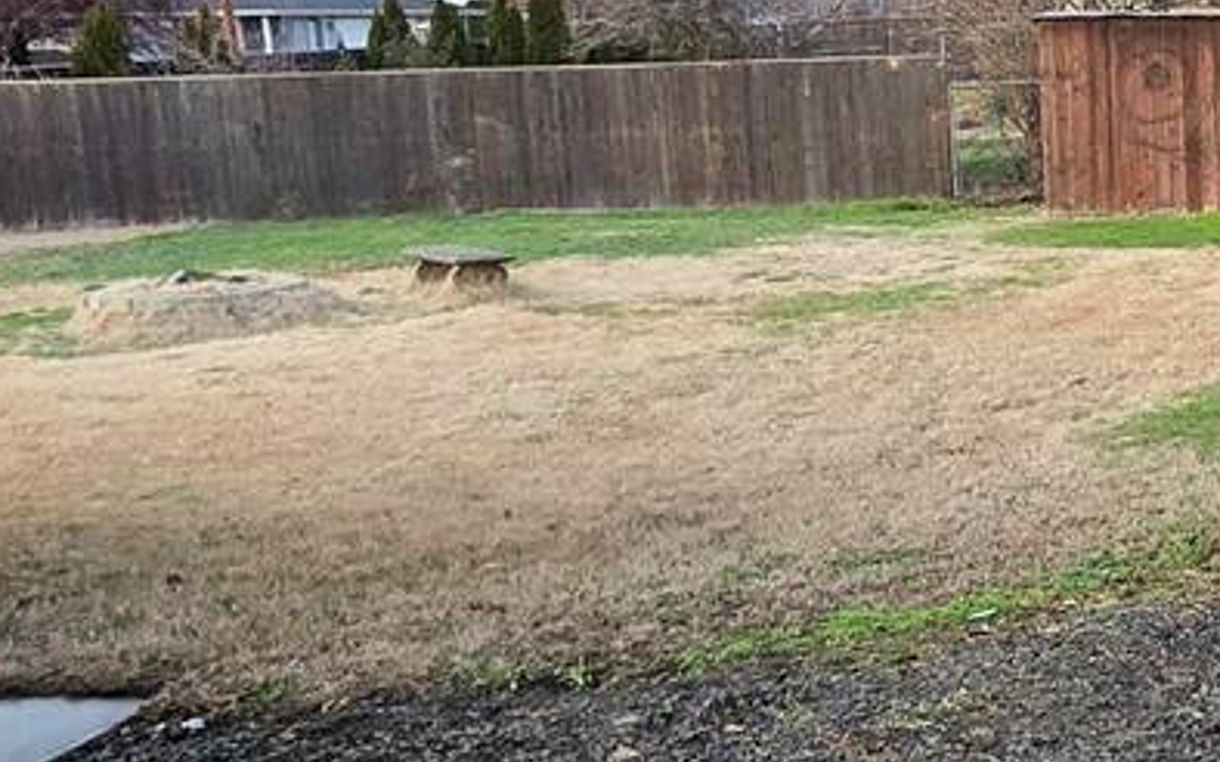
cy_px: 344
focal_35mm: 56
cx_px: 1496
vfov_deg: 23.1
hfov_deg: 30.4
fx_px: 1861
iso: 80
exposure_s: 1/120
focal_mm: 2.2
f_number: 2.2
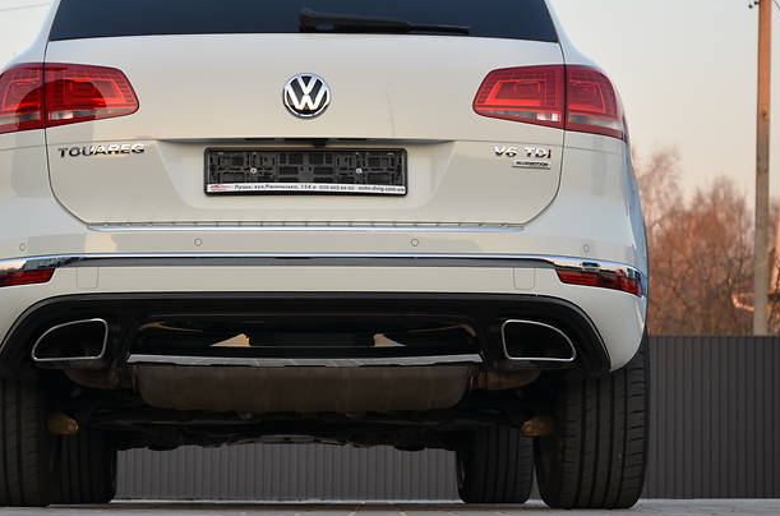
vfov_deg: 11.9
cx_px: 295
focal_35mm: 114
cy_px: 197
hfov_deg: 18.0
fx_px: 2464
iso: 250
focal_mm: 58
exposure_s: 1/125
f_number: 5.6
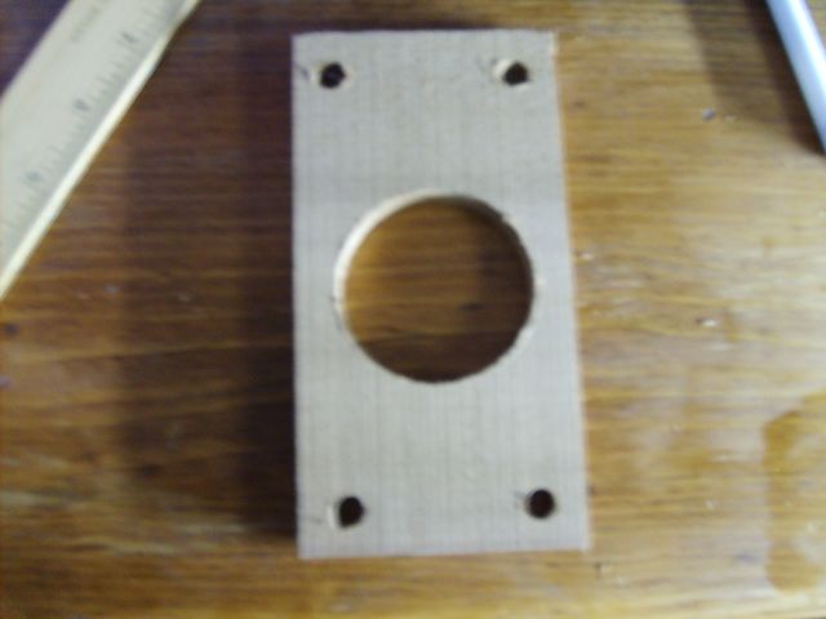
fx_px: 835
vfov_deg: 40.7
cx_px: 413
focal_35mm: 35
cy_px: 310
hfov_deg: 52.6
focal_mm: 5.8
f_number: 2.8
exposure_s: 1/1.43
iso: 140
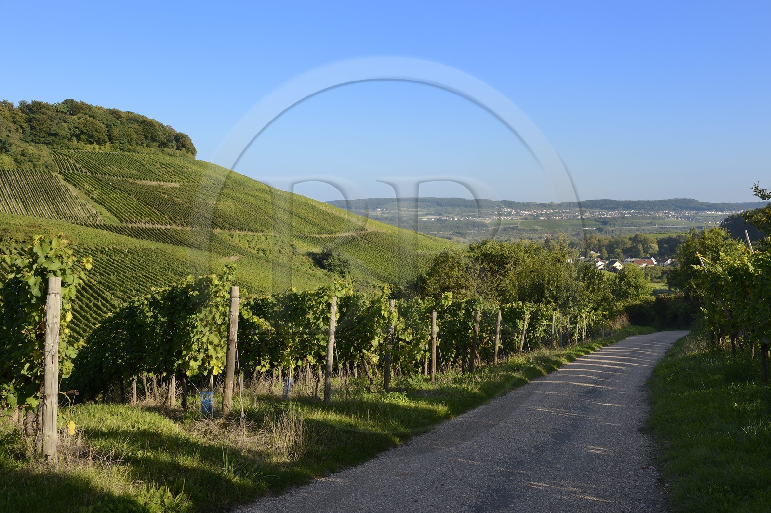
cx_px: 386
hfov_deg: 54.5
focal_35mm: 35
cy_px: 256
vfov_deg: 37.8
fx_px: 749
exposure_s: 1/160
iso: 200
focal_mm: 35
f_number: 11
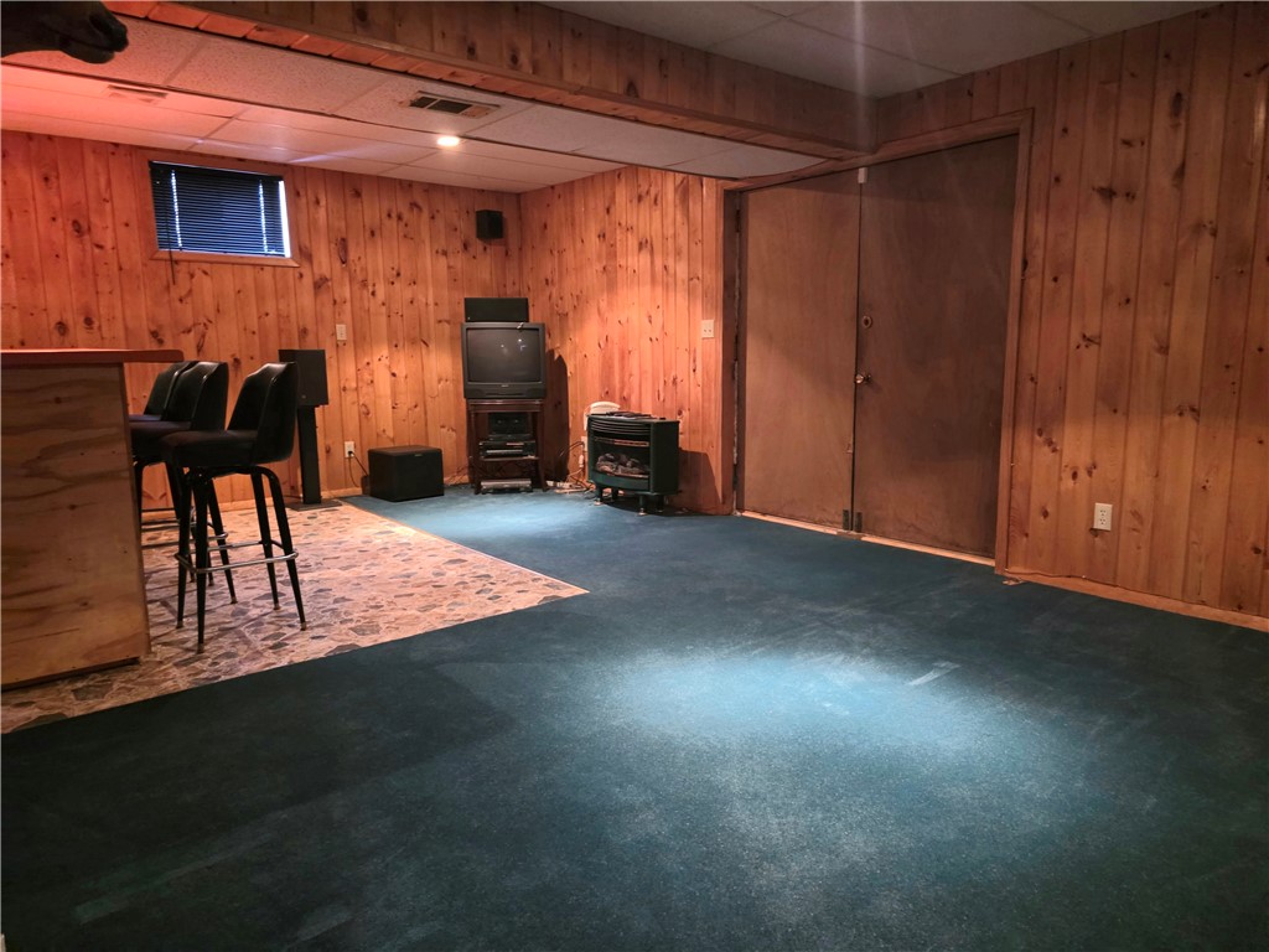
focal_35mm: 23
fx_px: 843
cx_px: 634
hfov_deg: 73.9
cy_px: 476
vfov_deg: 58.9
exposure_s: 1/40
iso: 1600
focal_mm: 6.3
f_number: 1.7
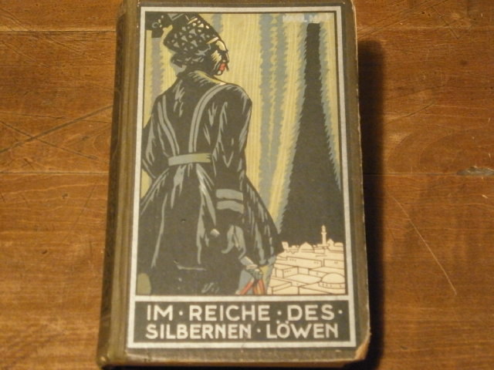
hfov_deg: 30.7
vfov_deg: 23.3
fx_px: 899
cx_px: 247
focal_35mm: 63
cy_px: 185
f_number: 4.6
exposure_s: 1/15
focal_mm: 11.1
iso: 800
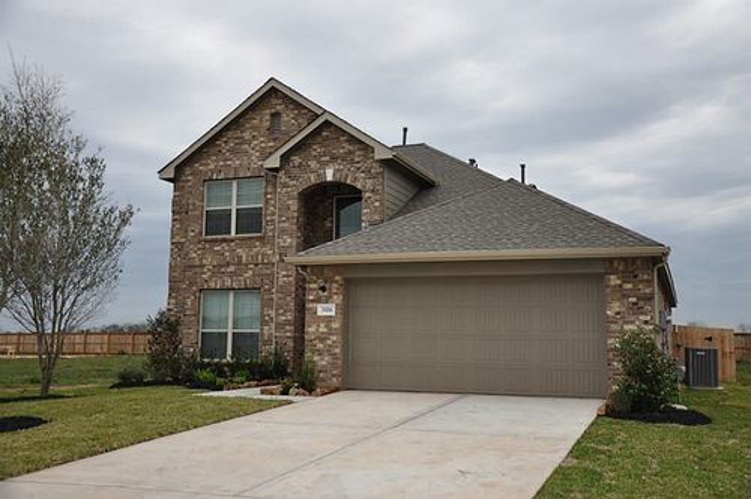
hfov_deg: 51.3
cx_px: 376
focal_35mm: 38
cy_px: 250
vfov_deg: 35.4
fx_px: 781
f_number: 4.5
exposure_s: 1/200
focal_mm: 25
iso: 200
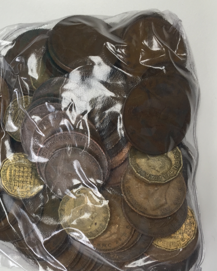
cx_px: 31
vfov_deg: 42.0
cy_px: 149
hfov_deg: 32.8
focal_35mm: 44
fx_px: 353
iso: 32
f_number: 2.2
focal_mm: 4.15
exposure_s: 1/50
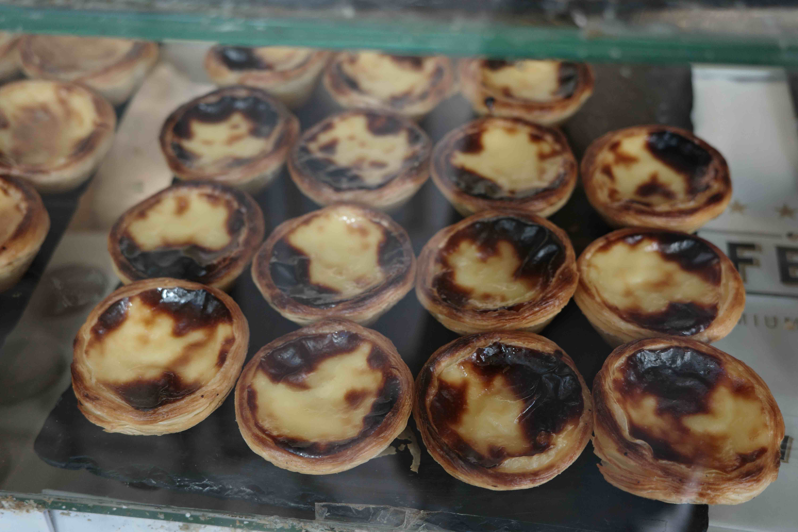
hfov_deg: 48.5
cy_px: 266
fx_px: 887
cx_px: 399
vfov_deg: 33.4
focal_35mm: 40
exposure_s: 1/40
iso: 320
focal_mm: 26
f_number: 2.8
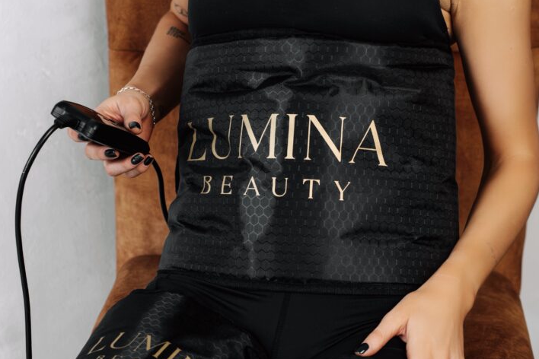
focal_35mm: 123
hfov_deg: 16.7
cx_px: 283
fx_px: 1841
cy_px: 245
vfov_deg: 11.1
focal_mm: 85
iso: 1600
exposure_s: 1/125
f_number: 5.6
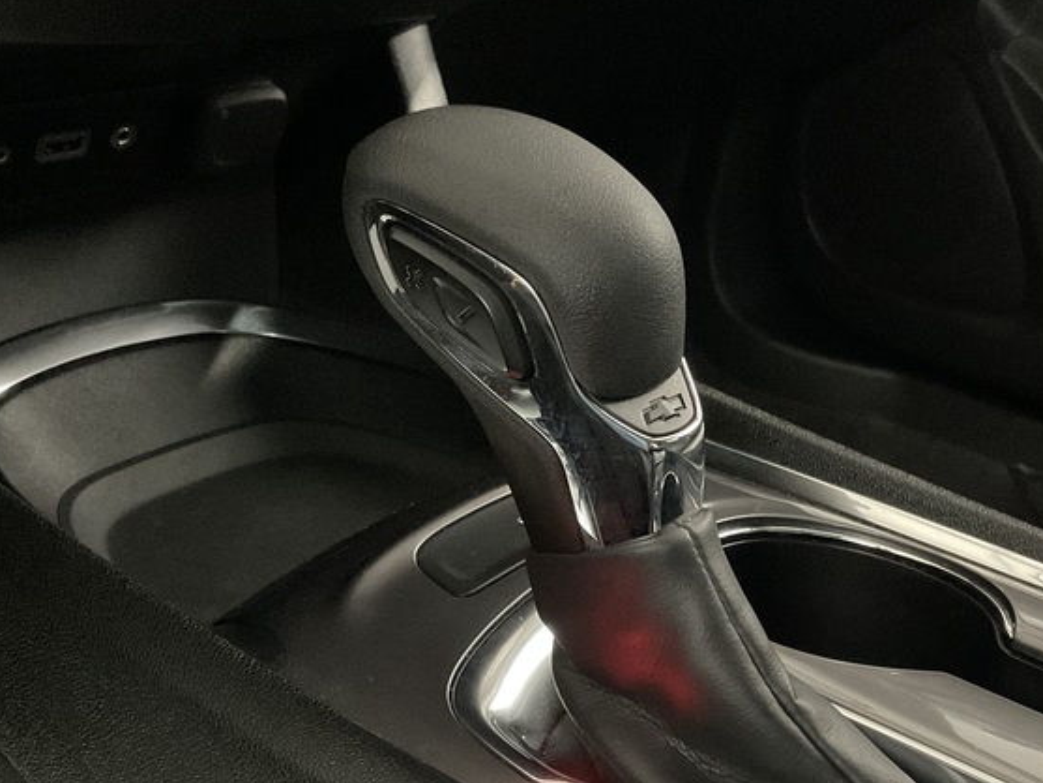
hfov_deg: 38.0
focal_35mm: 50
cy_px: 498
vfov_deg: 29.0
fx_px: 1507
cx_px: 648
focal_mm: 3
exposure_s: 1/20
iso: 500
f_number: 1.8
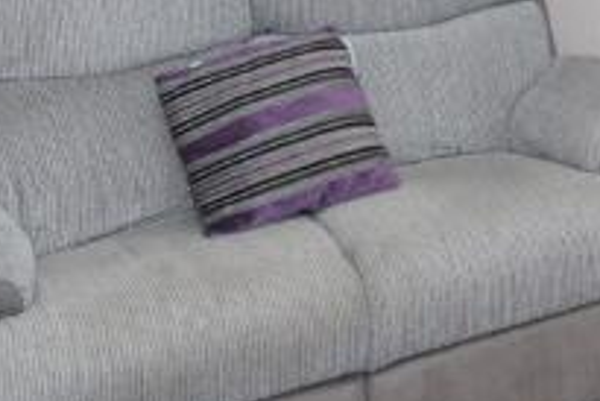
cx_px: 702
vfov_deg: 16.2
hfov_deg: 24.6
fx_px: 1251
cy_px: -244
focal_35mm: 75
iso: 400
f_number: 4
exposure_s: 1/60
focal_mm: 10
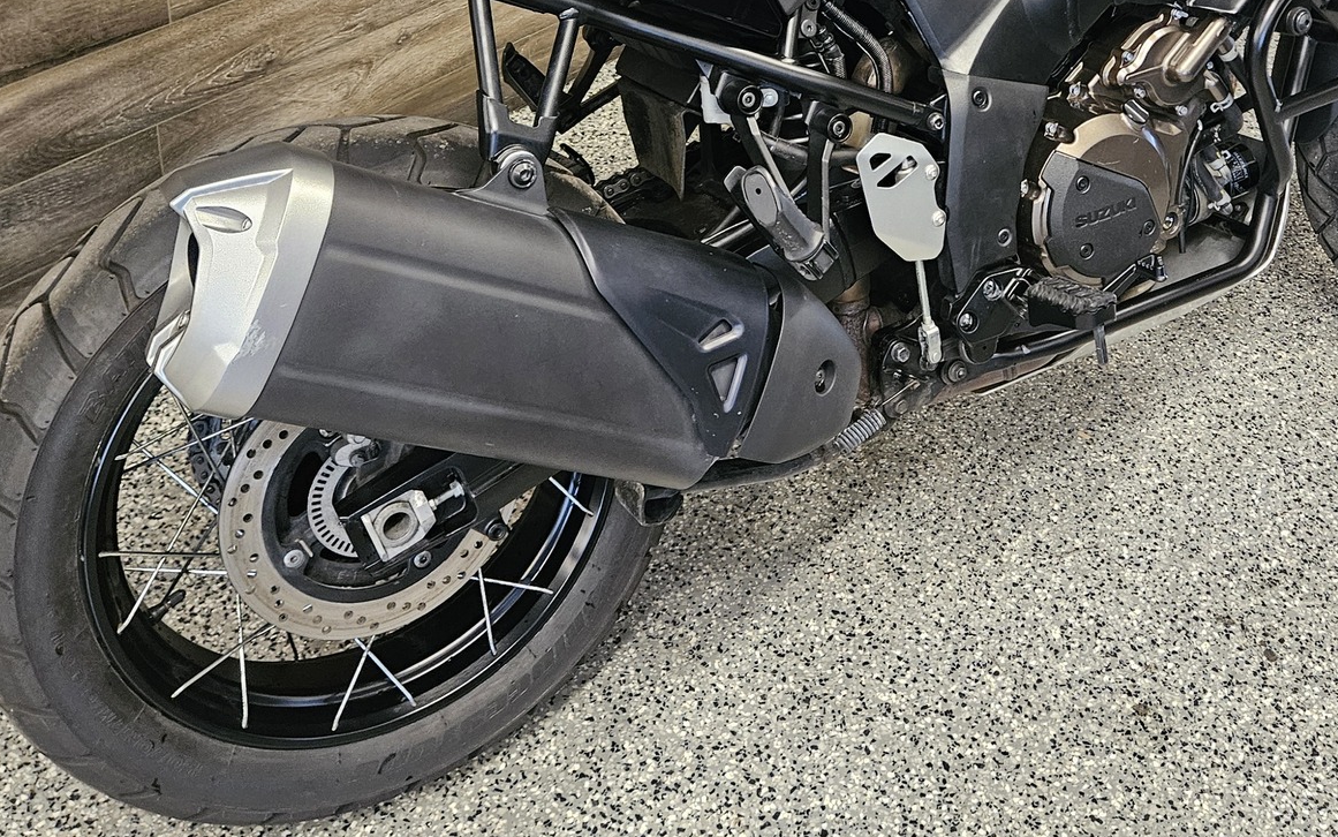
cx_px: 865
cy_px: 14
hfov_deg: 45.7
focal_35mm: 43
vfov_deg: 28.2
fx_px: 1568
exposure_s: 1/40
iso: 640
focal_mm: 5.4
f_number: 1.8
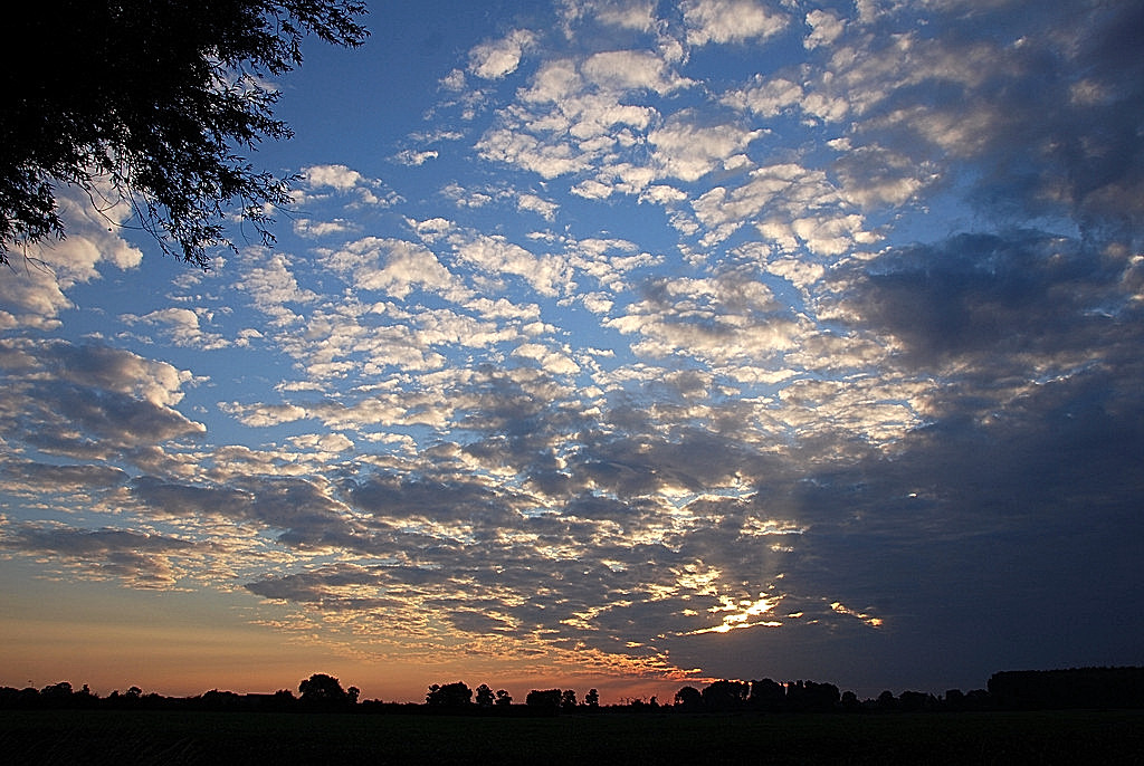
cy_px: 383
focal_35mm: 30
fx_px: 955
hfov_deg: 61.9
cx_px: 572
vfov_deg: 43.7
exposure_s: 1/160
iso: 100
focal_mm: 20
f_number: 8
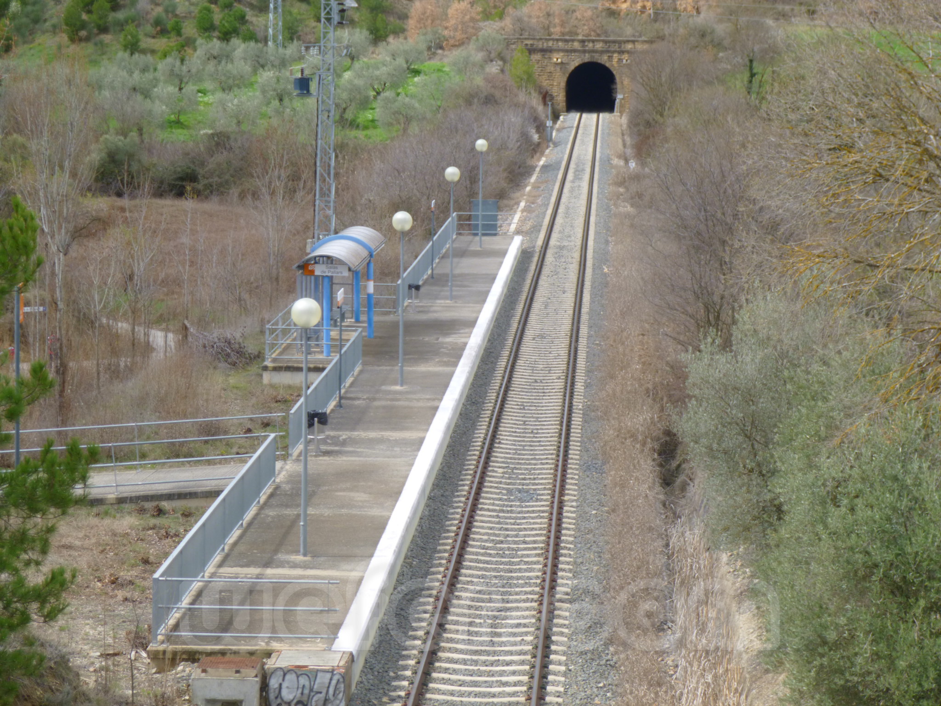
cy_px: 353
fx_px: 2718
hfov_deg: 19.6
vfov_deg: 14.8
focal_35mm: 100
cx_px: 470
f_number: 5.3
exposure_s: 1/160
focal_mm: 17.8
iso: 100
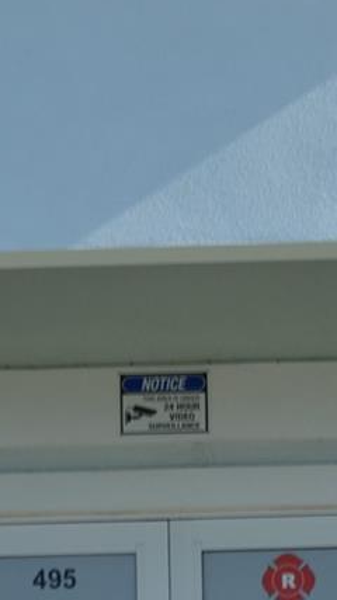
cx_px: 348
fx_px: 2432
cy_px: 717
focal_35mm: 153
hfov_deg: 7.9
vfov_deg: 13.7
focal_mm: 26
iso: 100
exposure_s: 1/250
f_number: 8
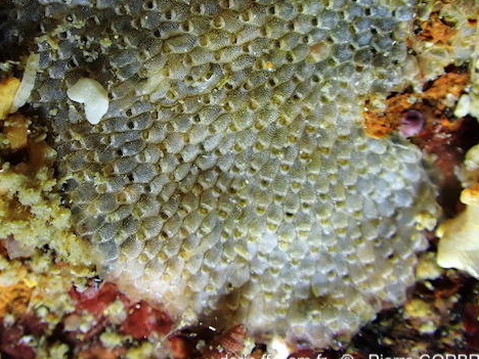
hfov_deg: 14.2
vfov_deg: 10.7
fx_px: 1923
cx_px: 183
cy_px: 125
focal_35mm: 139
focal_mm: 18
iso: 100
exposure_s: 1/640
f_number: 6.3
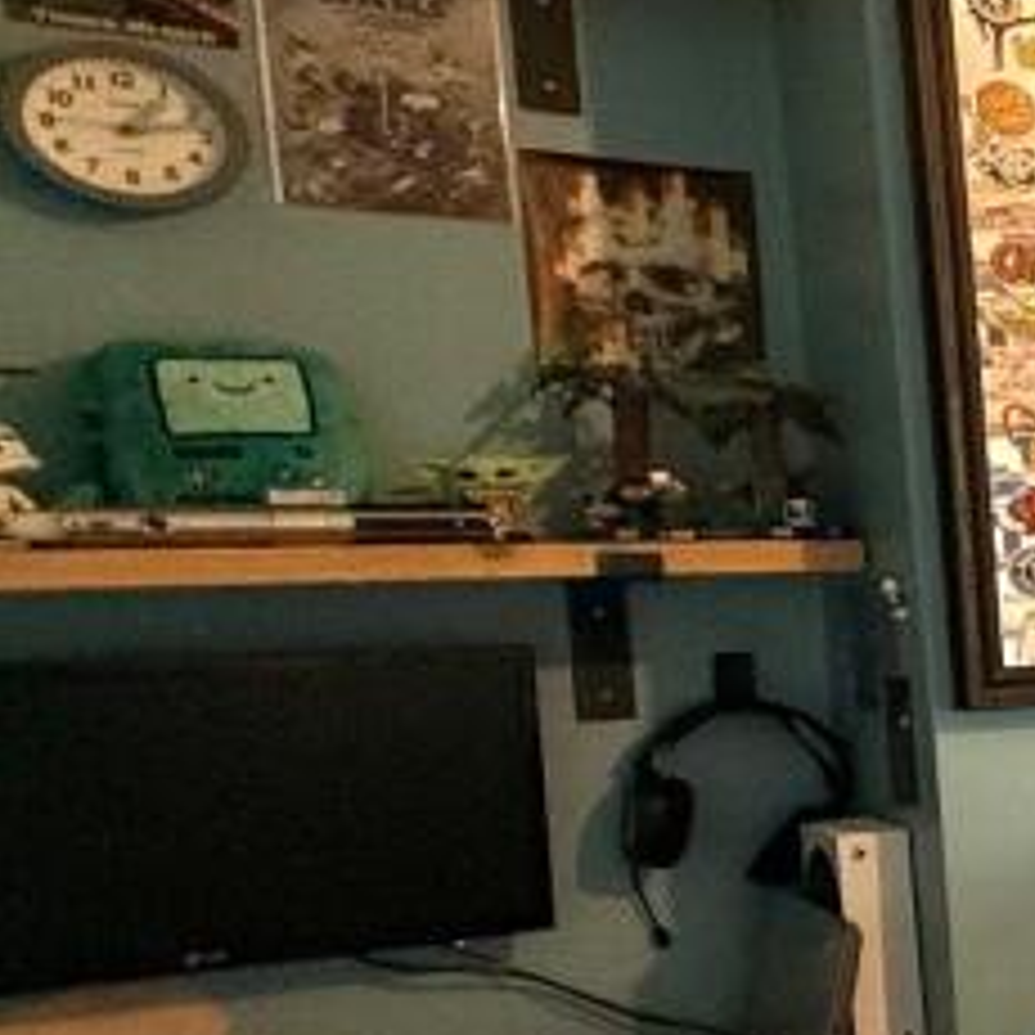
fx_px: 1861
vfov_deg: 30.8
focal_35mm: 55
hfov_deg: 16.8
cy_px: 706
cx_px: 2300
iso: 125
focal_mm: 2.22
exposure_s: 1/99
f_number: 2.2
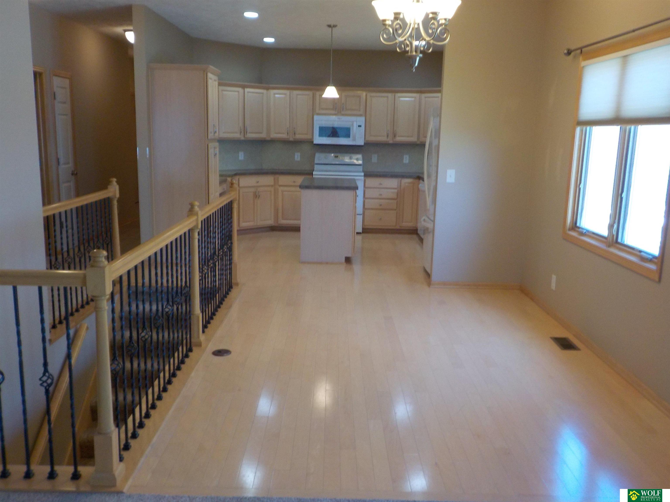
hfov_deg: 60.0
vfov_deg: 46.8
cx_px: 335
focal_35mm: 30
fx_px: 581
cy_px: 251
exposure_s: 1/30
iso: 180
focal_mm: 4.1
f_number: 3.3
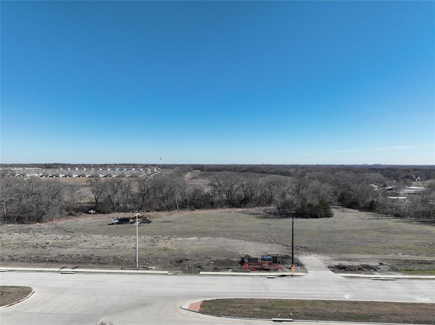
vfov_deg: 56.8
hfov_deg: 71.6
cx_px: 218
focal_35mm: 24
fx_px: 301
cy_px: 162
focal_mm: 12.29
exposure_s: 1/1600
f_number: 2.8
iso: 100
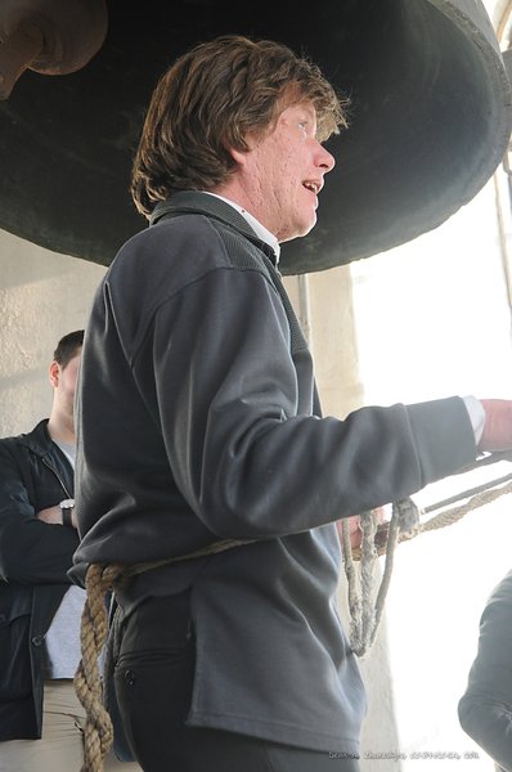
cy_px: 386
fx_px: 1124
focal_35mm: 52
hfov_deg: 25.7
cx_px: 256
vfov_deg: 37.9
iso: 800
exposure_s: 1/125
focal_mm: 35
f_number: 6.3
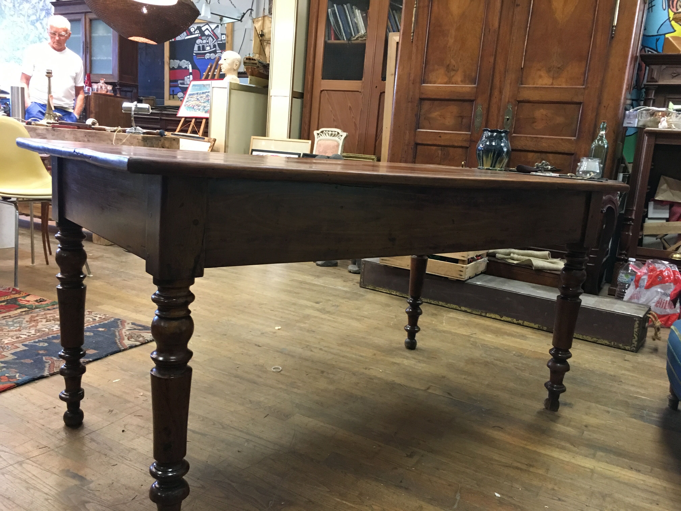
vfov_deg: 48.2
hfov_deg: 61.7
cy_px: 256
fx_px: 571
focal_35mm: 29
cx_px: 340
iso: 200
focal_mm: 4.15
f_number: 2.2
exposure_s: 1/25
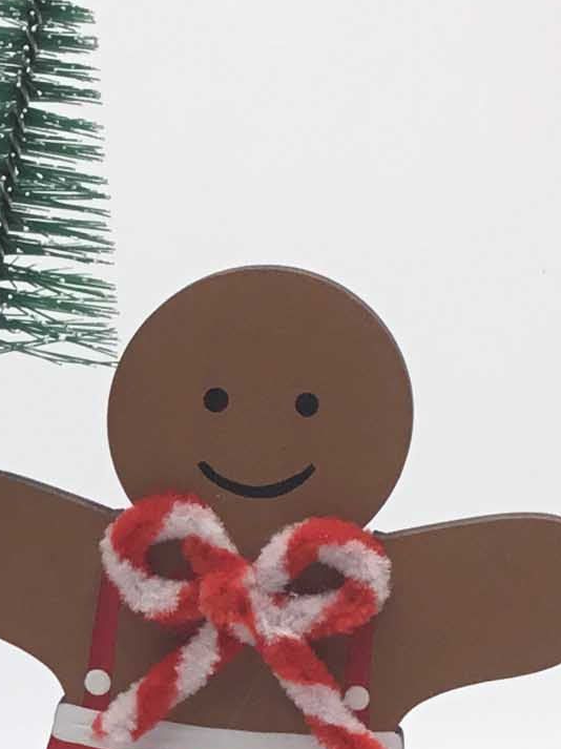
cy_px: 764
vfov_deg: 13.7
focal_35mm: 142
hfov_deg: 10.2
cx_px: -219
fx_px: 3071
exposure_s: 1/135
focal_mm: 3.3
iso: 25
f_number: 2.4
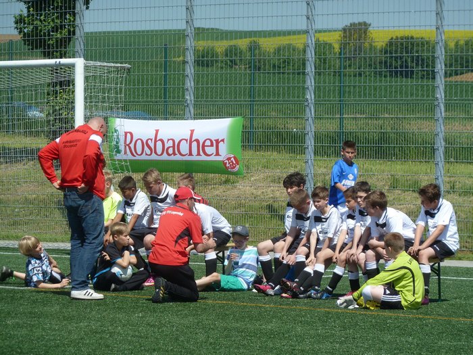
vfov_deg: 6.6
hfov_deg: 8.8
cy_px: 178
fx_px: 3074
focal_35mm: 225
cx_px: 236
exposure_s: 1/640
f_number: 5
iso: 125
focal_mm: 37
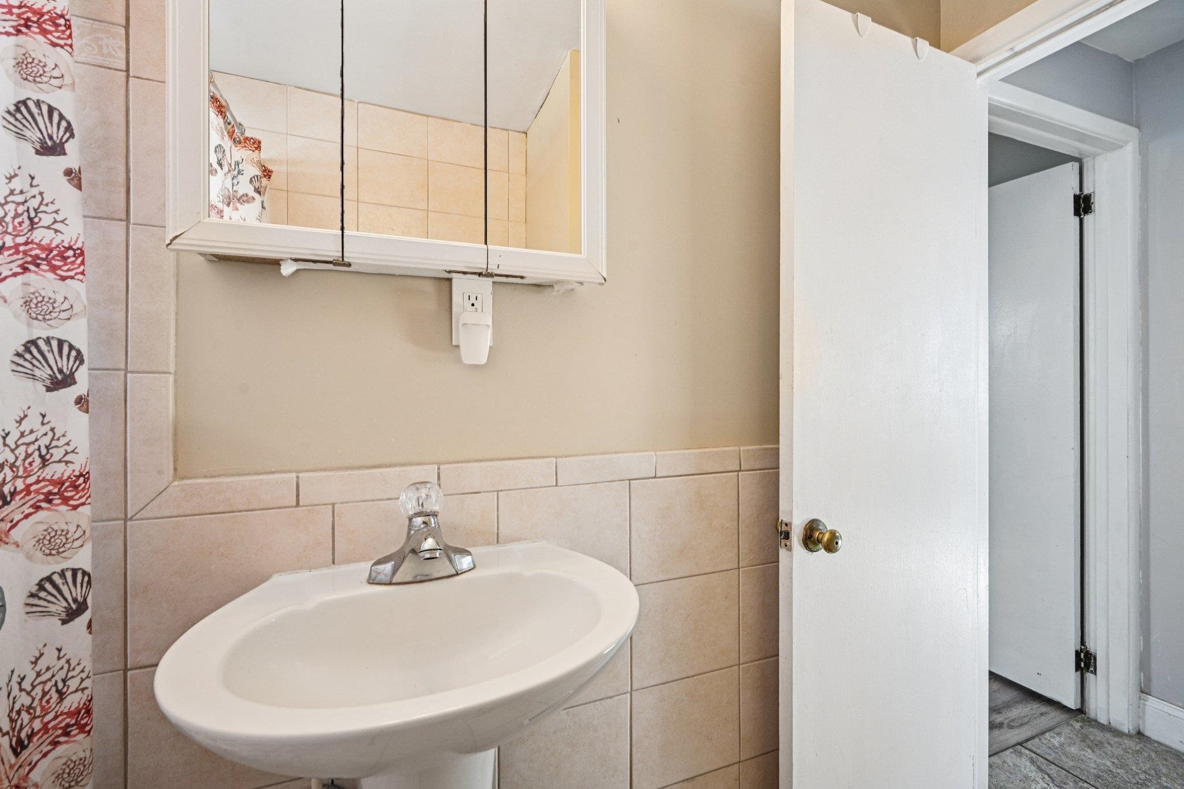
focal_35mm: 16
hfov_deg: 96.7
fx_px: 526
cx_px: 592
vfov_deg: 73.7
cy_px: 394
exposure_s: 1/60
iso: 800
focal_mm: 16
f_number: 8
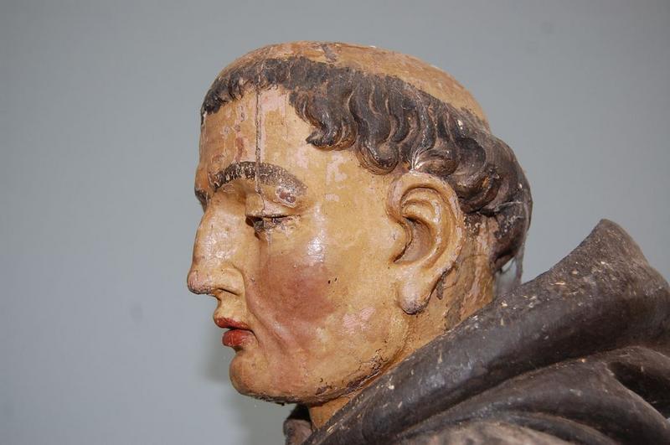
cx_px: 335
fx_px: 864
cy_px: 222
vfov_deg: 28.9
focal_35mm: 46
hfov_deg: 42.4
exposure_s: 1/60
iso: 400
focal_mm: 31
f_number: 4.5
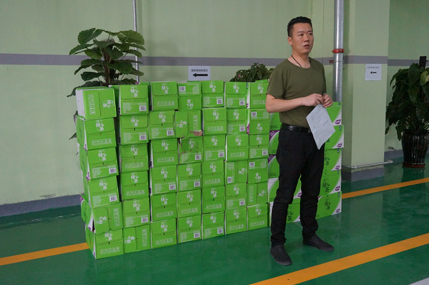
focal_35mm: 36
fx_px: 429
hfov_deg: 53.1
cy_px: 151
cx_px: 229
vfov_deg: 36.8
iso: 3200
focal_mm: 22
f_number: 4
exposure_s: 1/20
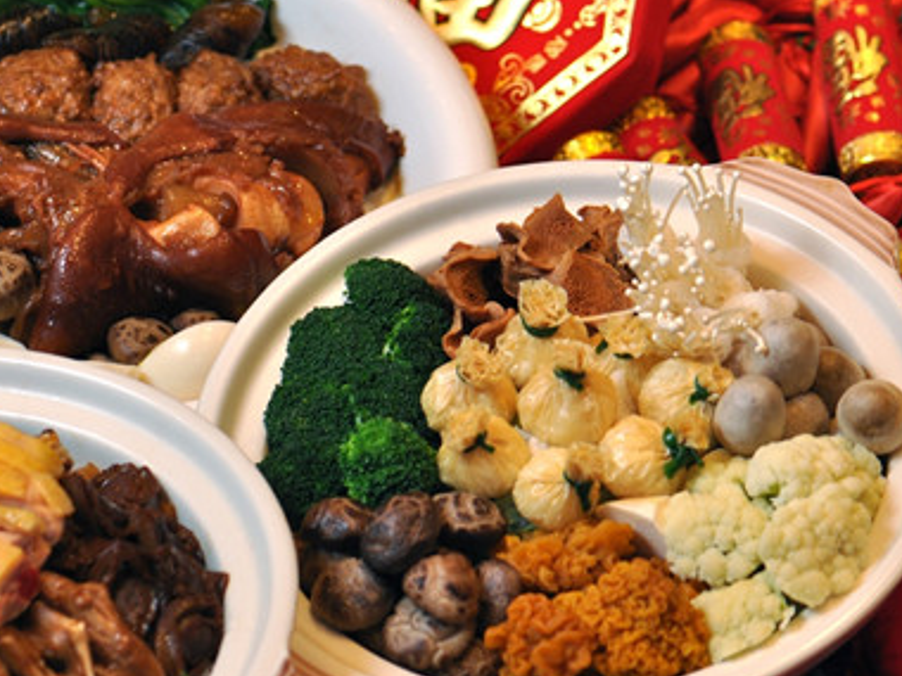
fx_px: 6221
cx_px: 221
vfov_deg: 6.2
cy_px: 363
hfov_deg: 8.3
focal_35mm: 239
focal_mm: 105
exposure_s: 1/60
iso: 500
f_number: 4.5
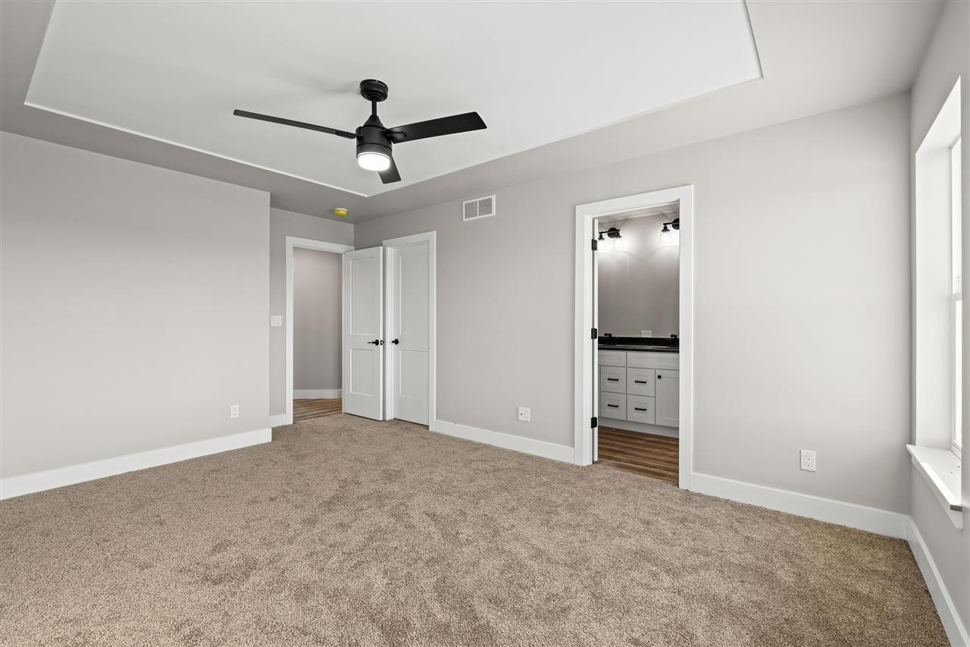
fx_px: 444
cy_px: 324
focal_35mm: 16
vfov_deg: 72.0
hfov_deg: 95.0
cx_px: 485
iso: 250
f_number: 9
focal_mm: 16.5
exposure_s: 1/6
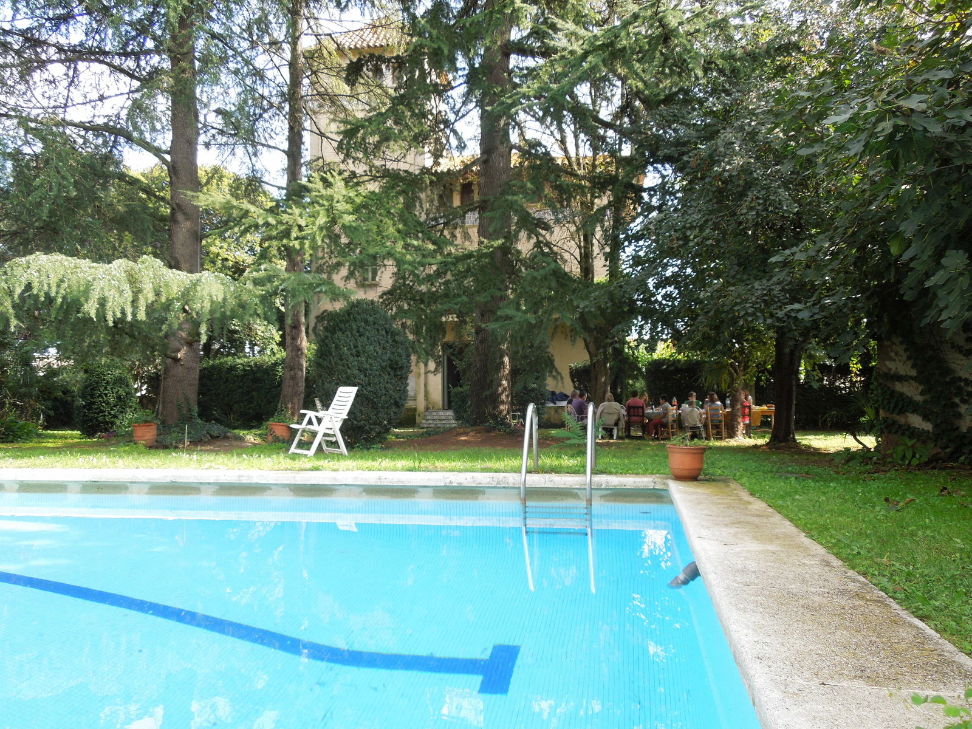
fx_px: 702
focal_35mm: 25
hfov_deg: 69.4
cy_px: 364
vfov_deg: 54.9
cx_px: 486
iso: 100
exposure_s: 1/125
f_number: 3.3
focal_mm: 4.5
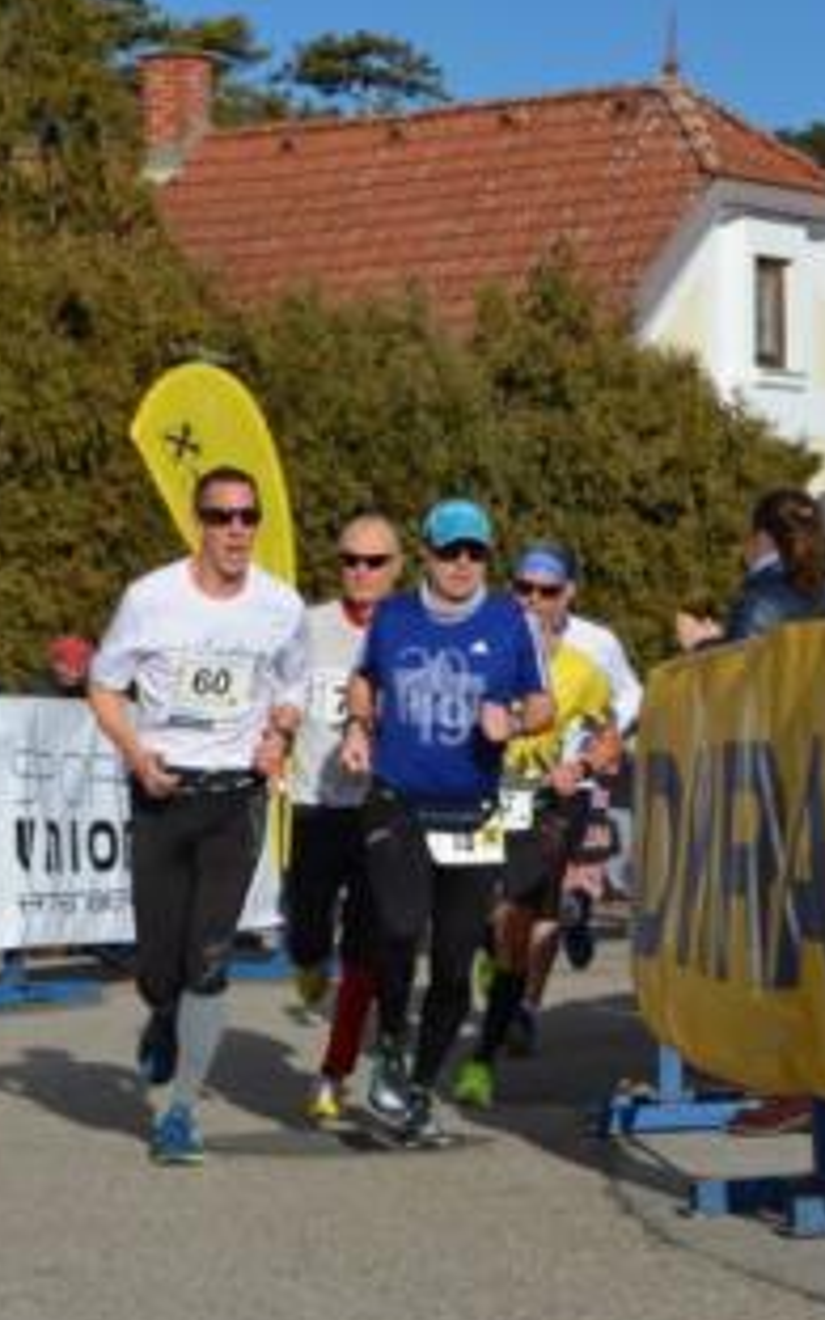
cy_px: 664
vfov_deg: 14.7
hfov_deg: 9.2
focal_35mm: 142
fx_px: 5108
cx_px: 381
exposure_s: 1/2000
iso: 400
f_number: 8
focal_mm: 58
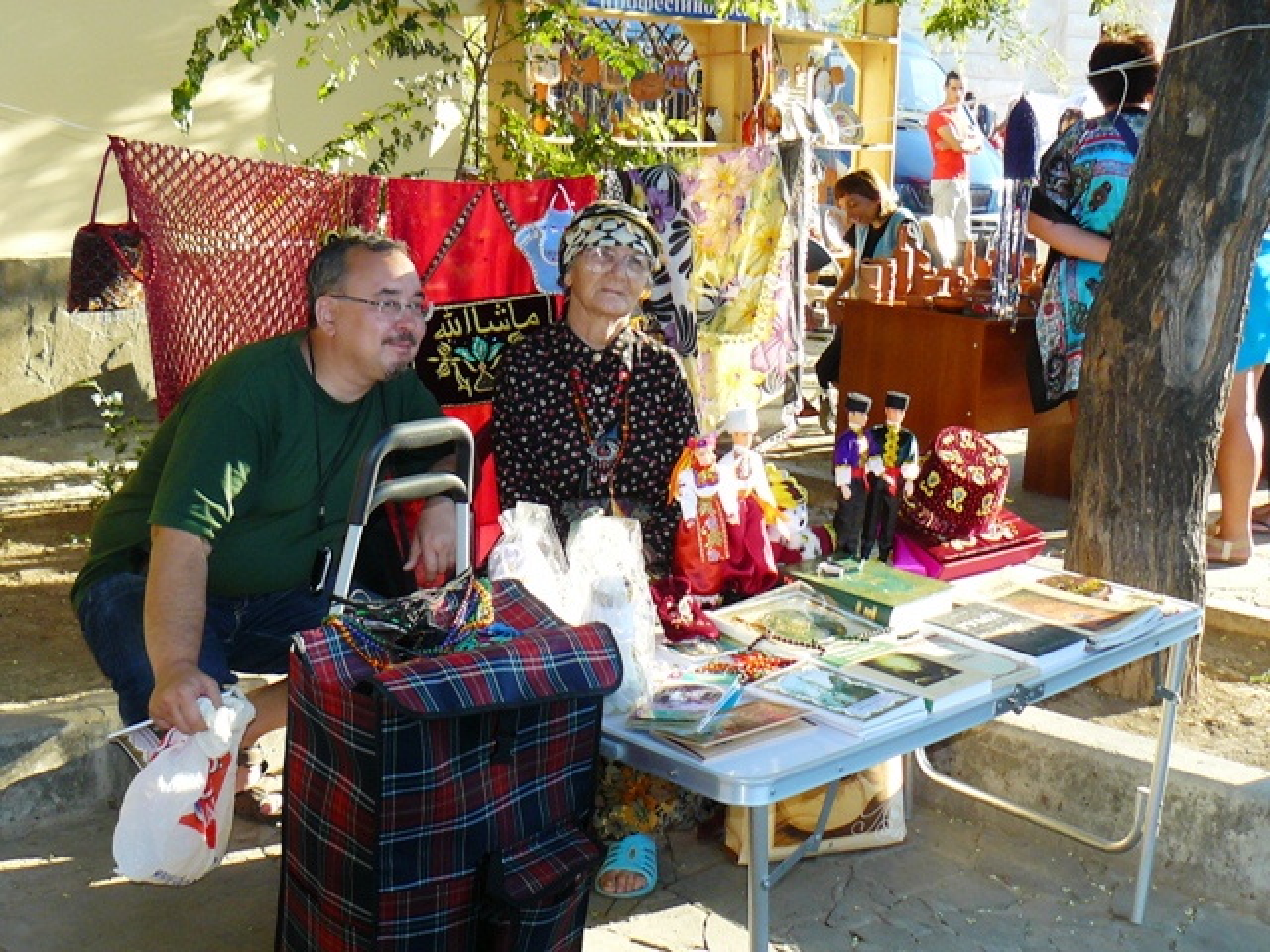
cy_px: 476
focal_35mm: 36
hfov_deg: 51.4
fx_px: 1321
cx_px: 635
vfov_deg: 39.7
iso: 100
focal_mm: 6
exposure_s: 1/100
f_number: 3.6
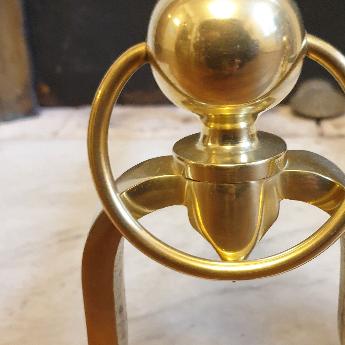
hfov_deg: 32.6
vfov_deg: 32.8
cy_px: 179
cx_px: 225
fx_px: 586
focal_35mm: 52
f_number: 1.5
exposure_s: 1/33
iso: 250
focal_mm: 4.3
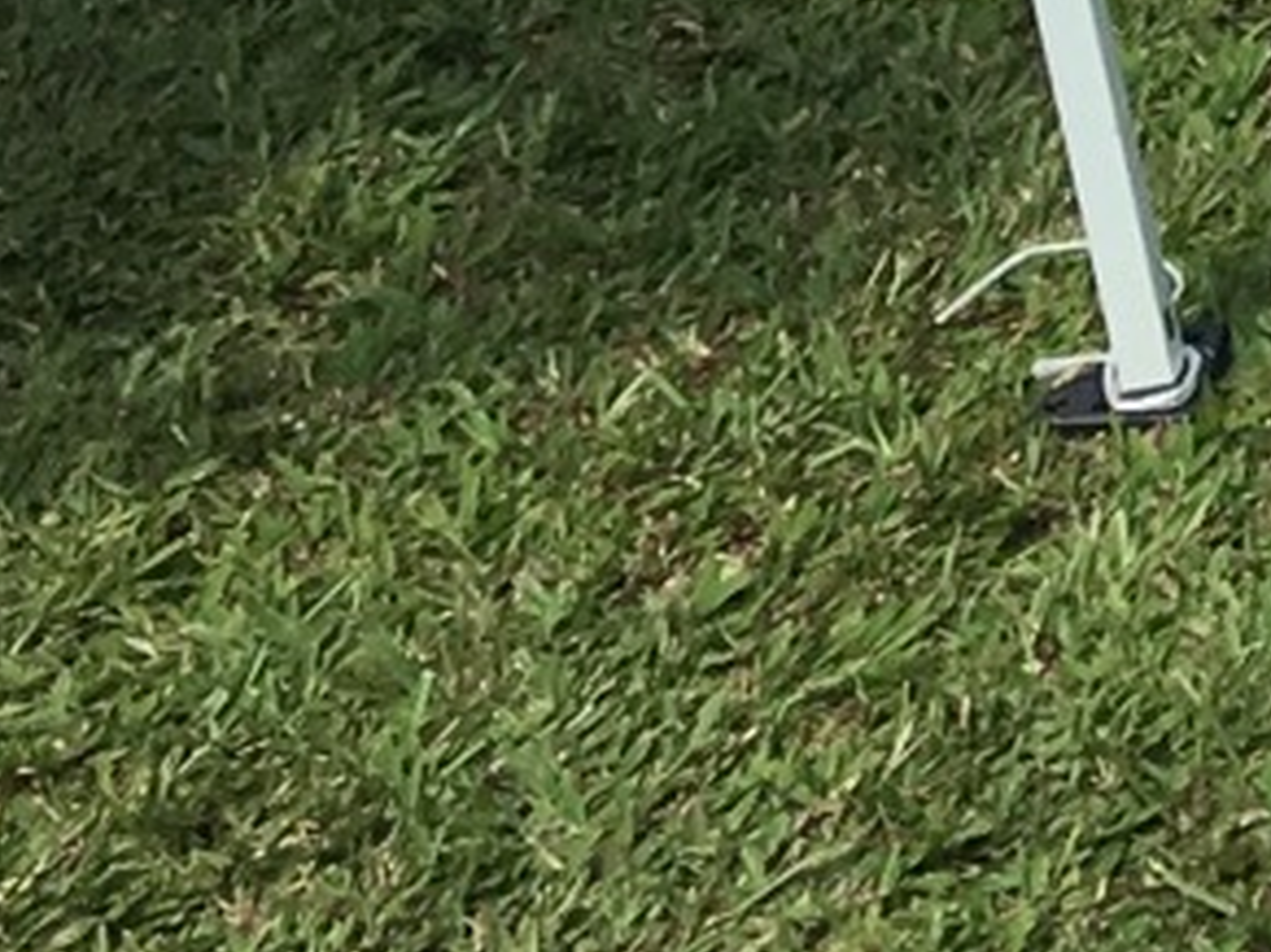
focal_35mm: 204
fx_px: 7487
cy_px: -1838
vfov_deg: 6.6
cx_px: 3957
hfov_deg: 8.1
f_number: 2.2
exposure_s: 1/1508
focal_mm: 4.15
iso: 25
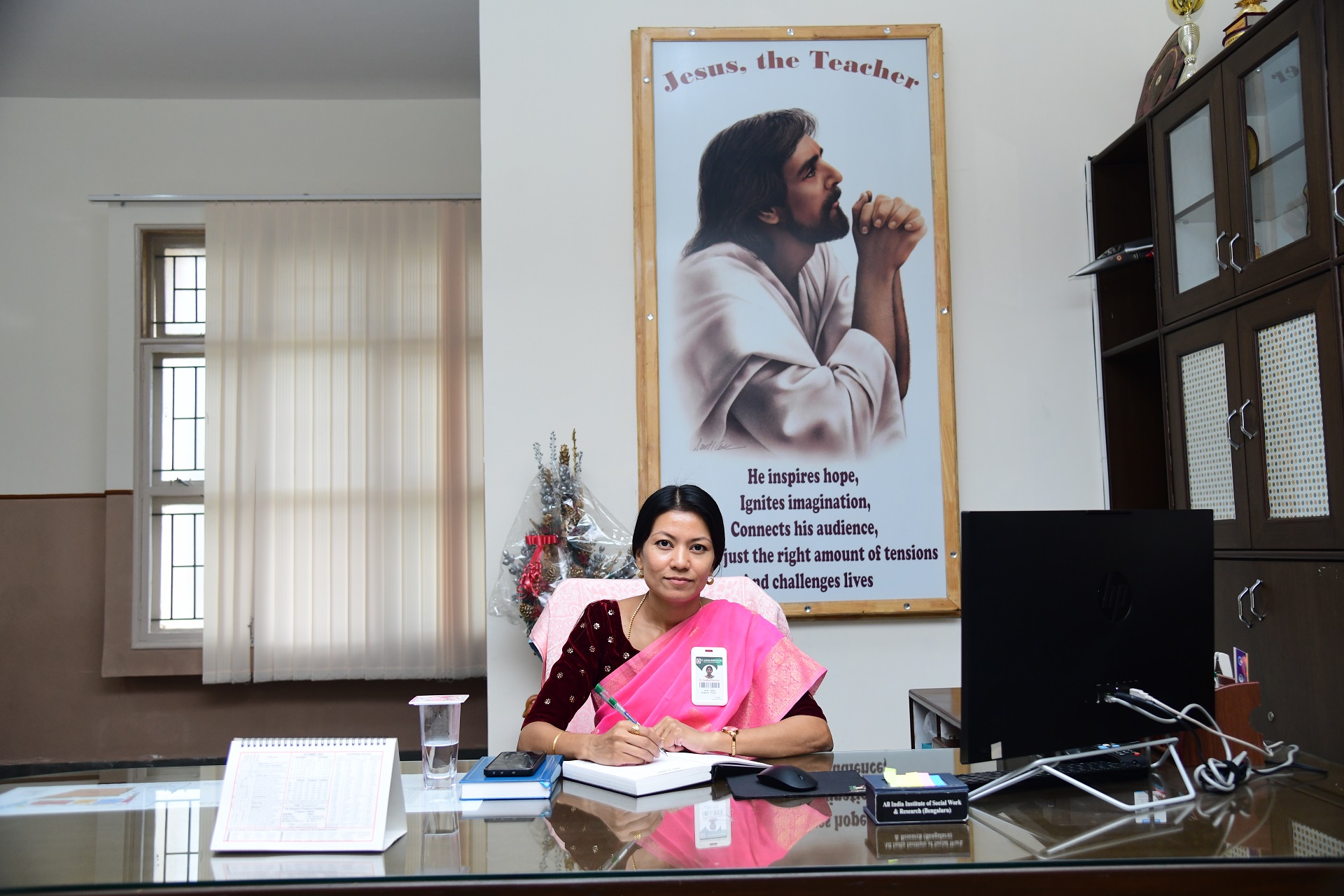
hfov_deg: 60.3
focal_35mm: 31
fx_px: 1157
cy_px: 448
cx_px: 672
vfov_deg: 42.3
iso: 1000
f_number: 4
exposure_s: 1/160
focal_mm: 31
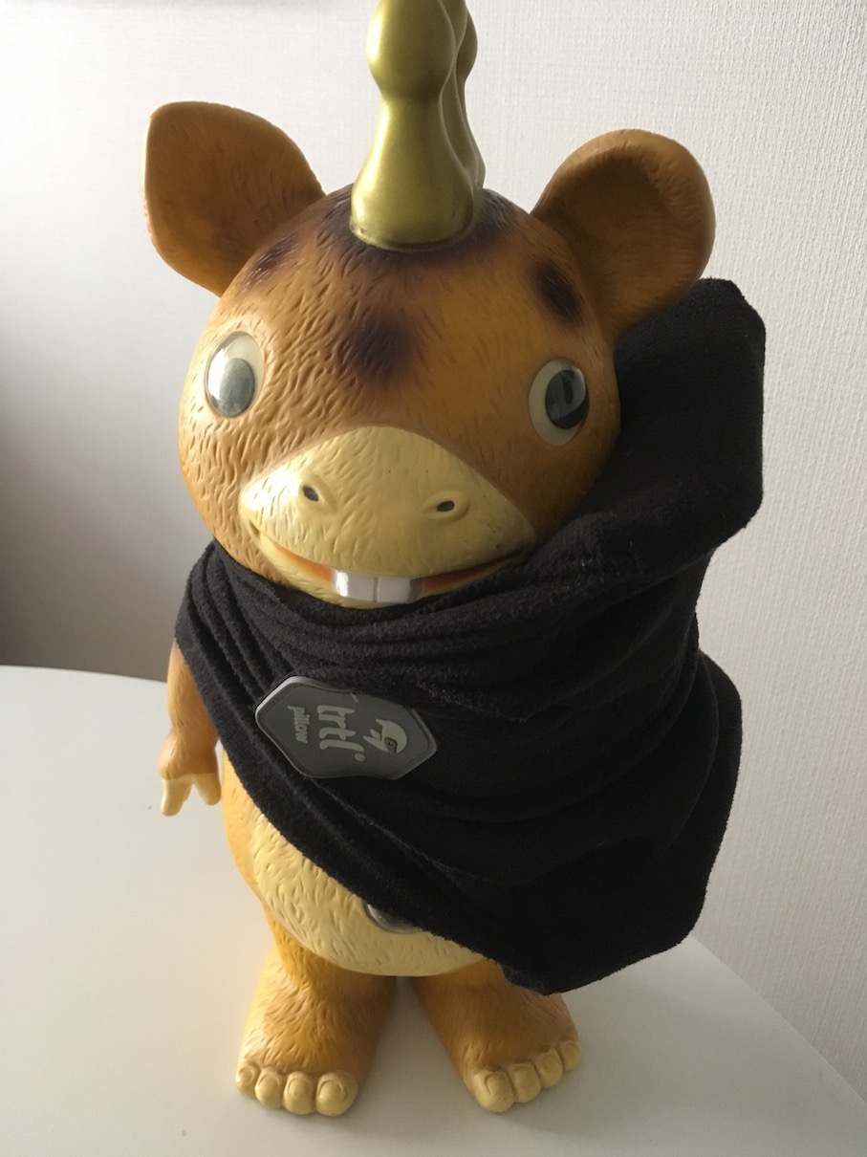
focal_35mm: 29
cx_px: 434
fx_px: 969
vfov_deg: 61.7
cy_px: 578
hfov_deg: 48.2
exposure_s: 1/15
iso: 200
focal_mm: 4.15
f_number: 2.2
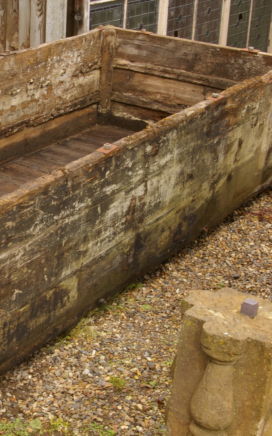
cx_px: 0
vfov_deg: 31.5
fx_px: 771
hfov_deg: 19.4
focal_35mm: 65
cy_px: 216
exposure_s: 1/30
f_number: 13
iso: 200
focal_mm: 28
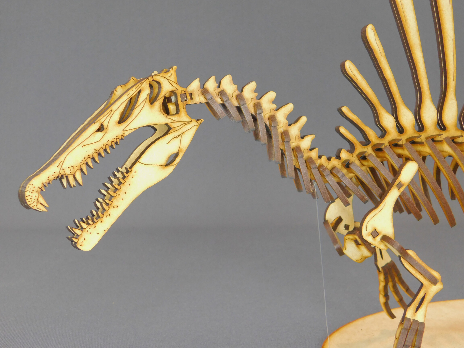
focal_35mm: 45
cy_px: 174
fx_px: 603
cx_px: 232
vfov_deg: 32.2
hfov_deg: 42.1
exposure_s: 1/13
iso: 400
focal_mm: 8
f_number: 3.7
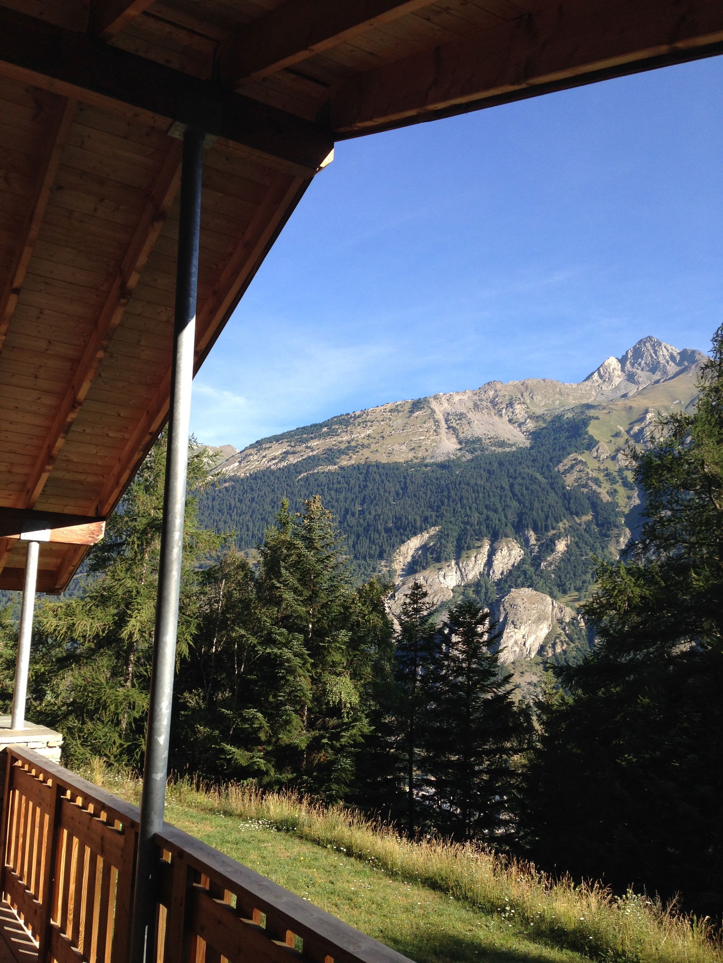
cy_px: 482
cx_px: 362
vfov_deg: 55.4
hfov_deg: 42.9
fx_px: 919
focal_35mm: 33
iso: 50
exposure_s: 1/753
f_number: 2.4
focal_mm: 4.12
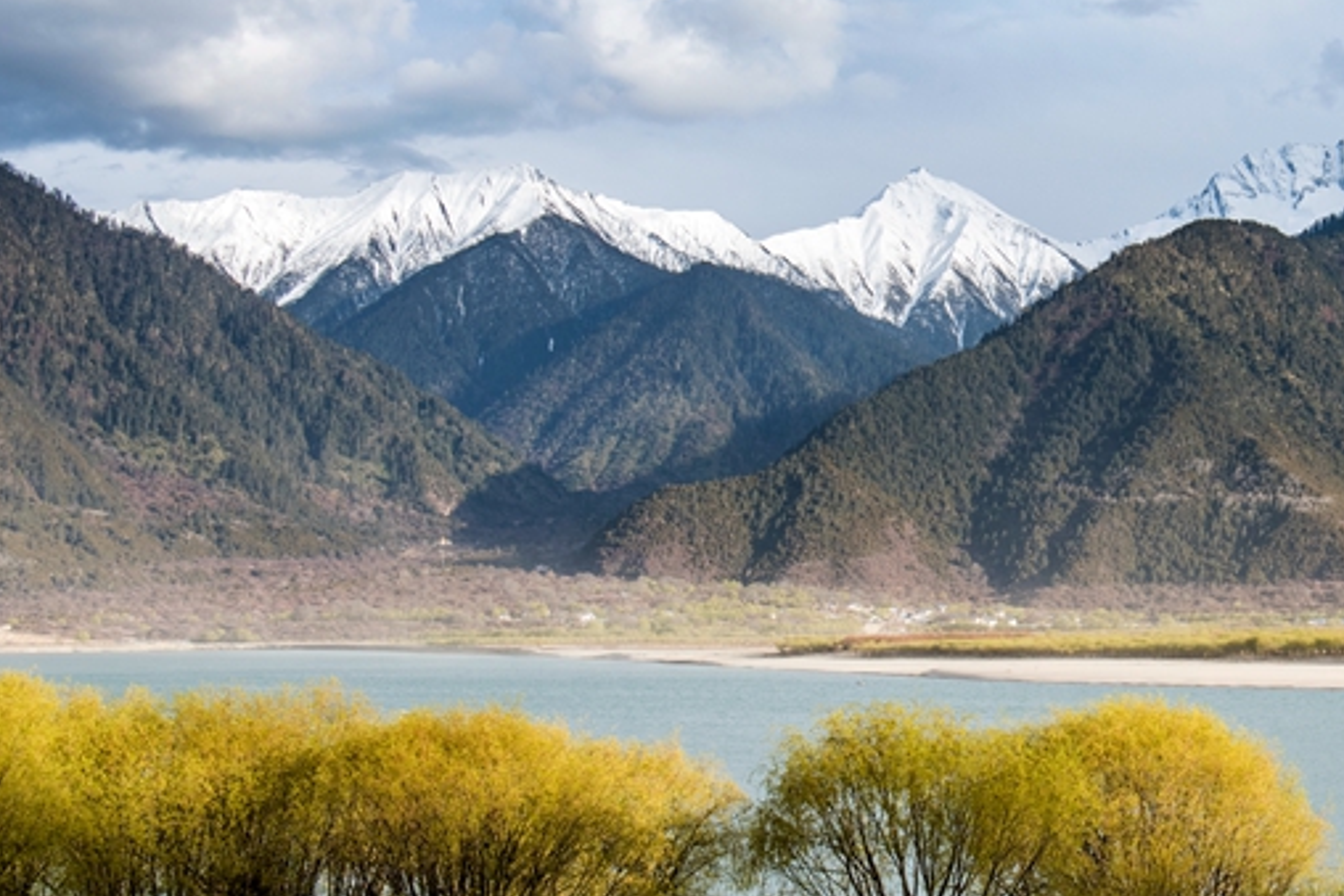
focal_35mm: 68
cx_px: 1082
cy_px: 366
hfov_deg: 29.0
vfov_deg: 20.0
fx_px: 2539
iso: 200
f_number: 13
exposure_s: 1/100
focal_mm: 32
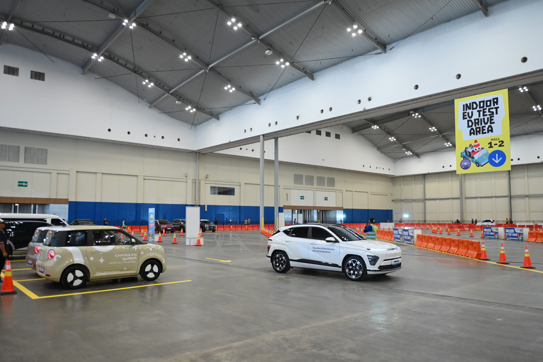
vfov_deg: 46.4
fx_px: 422
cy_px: 184
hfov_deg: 65.5
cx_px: 275
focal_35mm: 28
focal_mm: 27
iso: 3200
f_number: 2.8
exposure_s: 1/500
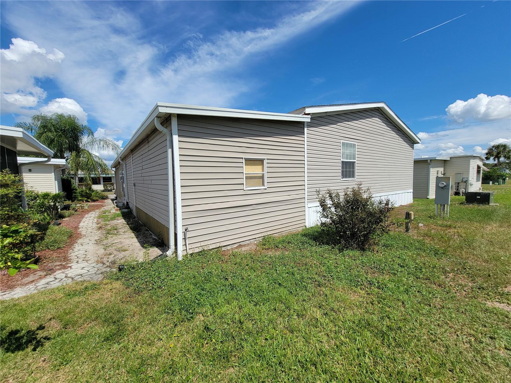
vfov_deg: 89.9
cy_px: 192
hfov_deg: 106.2
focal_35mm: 13
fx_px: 192
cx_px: 256
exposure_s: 1/2443
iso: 50
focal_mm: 2.2
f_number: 2.2
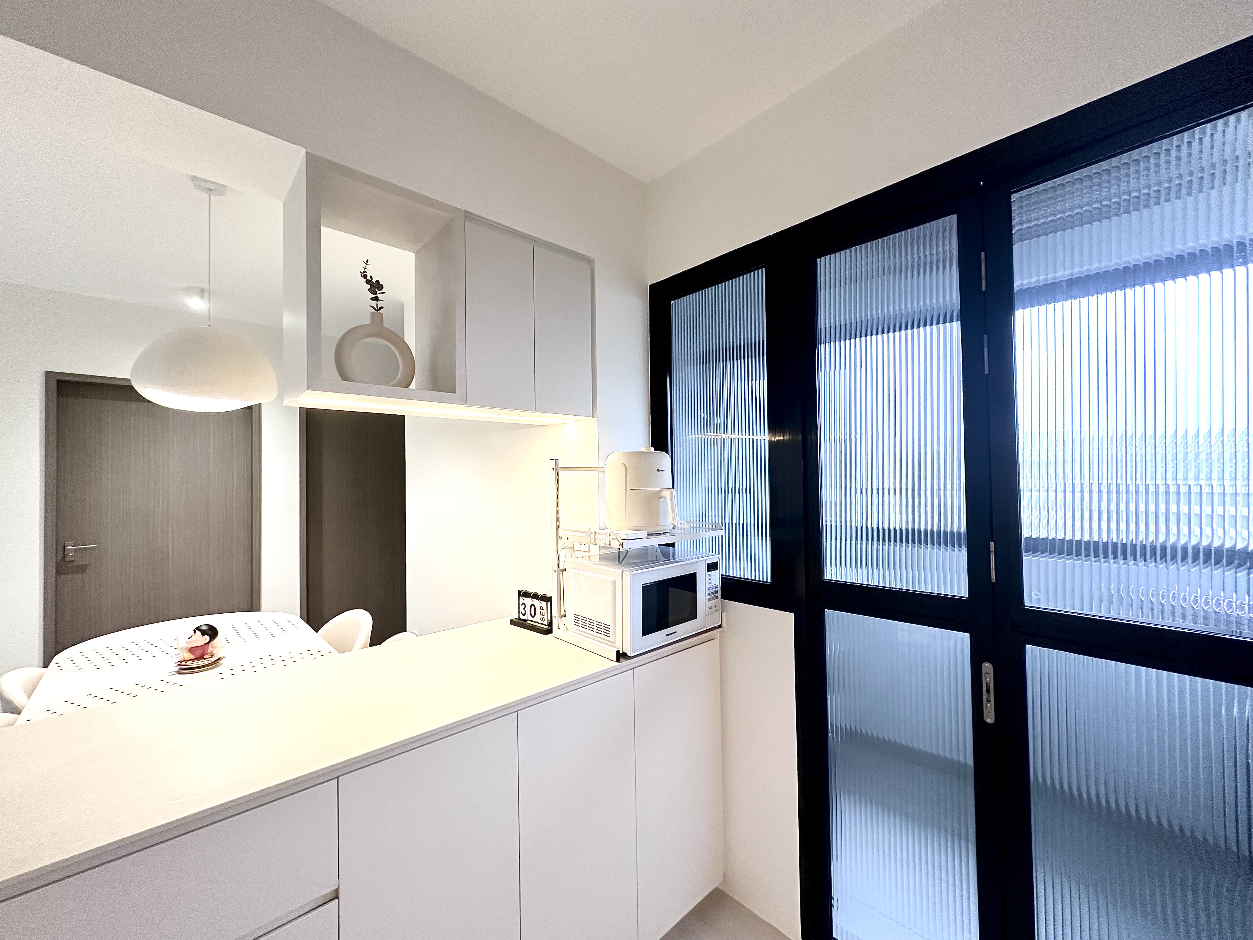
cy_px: 470
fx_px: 507
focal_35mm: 14
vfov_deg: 85.7
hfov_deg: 102.1
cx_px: 626
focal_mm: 2.22
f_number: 2.2
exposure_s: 1/50
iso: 160
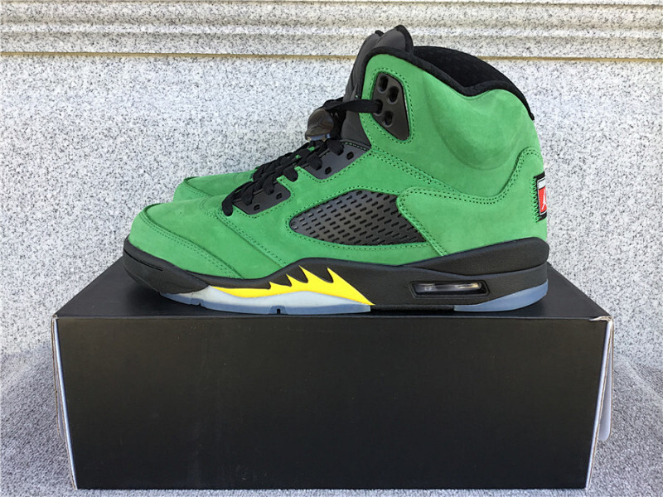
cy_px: 248
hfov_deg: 58.4
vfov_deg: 45.4
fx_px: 594
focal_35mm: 31
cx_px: 332
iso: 32
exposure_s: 1/100
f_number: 2.4
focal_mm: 3.3
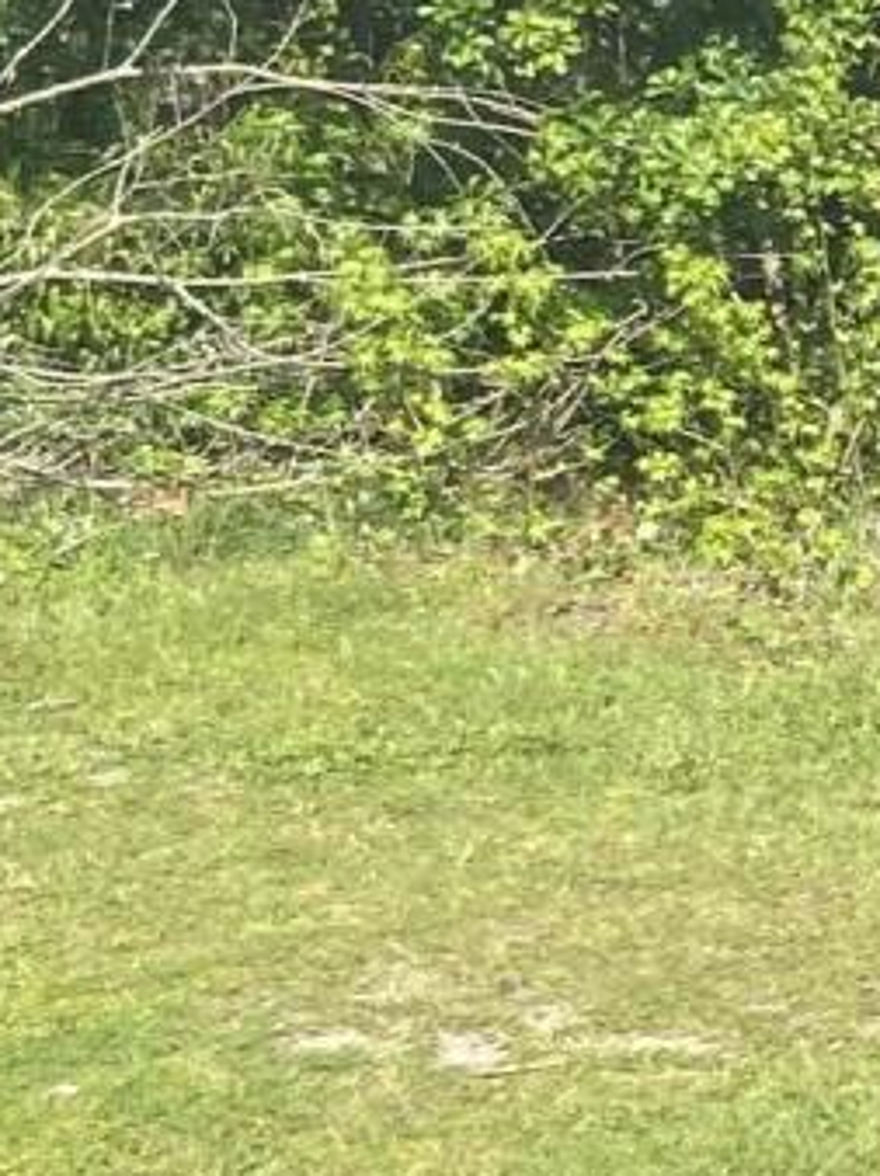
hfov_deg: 8.9
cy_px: 612
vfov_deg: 12.8
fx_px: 5227
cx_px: 1962
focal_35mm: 154
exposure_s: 1/1565
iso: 32
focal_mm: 4.25
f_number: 1.8
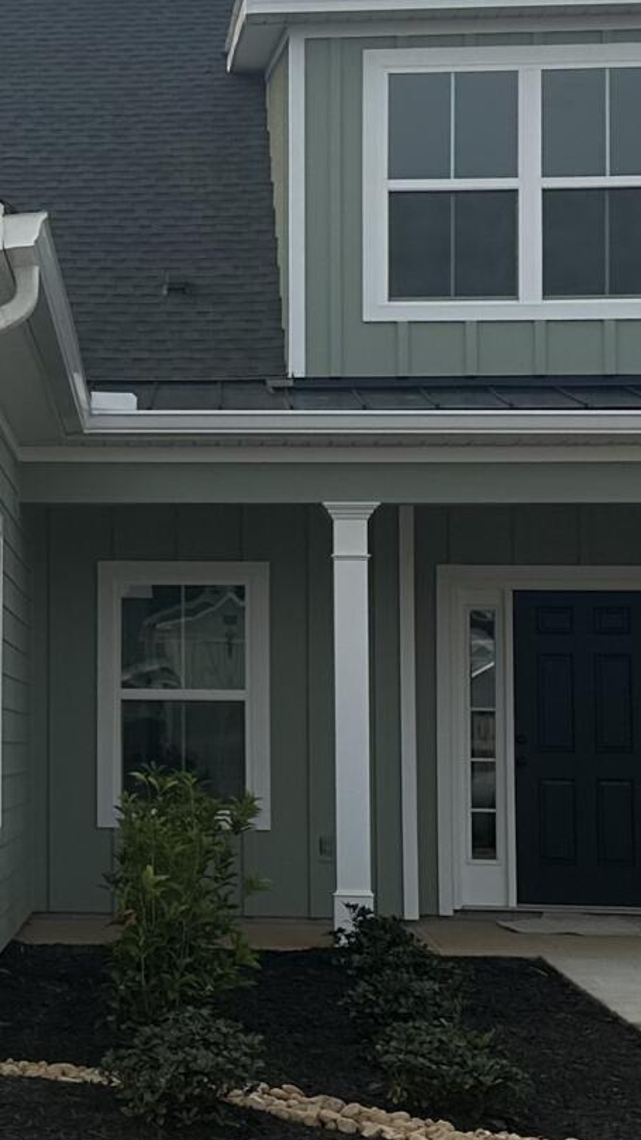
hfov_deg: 12.2
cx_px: -163
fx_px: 2931
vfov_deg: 22.0
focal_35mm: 97
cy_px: 479
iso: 80
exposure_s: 1/5848
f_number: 1.78
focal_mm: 6.86
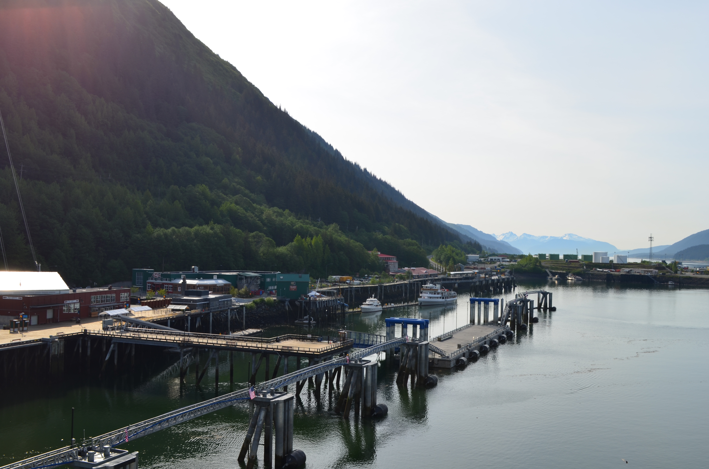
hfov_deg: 53.2
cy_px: 234
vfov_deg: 36.7
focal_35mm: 36
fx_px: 708
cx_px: 354
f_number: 11
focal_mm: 24
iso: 100
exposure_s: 1/125
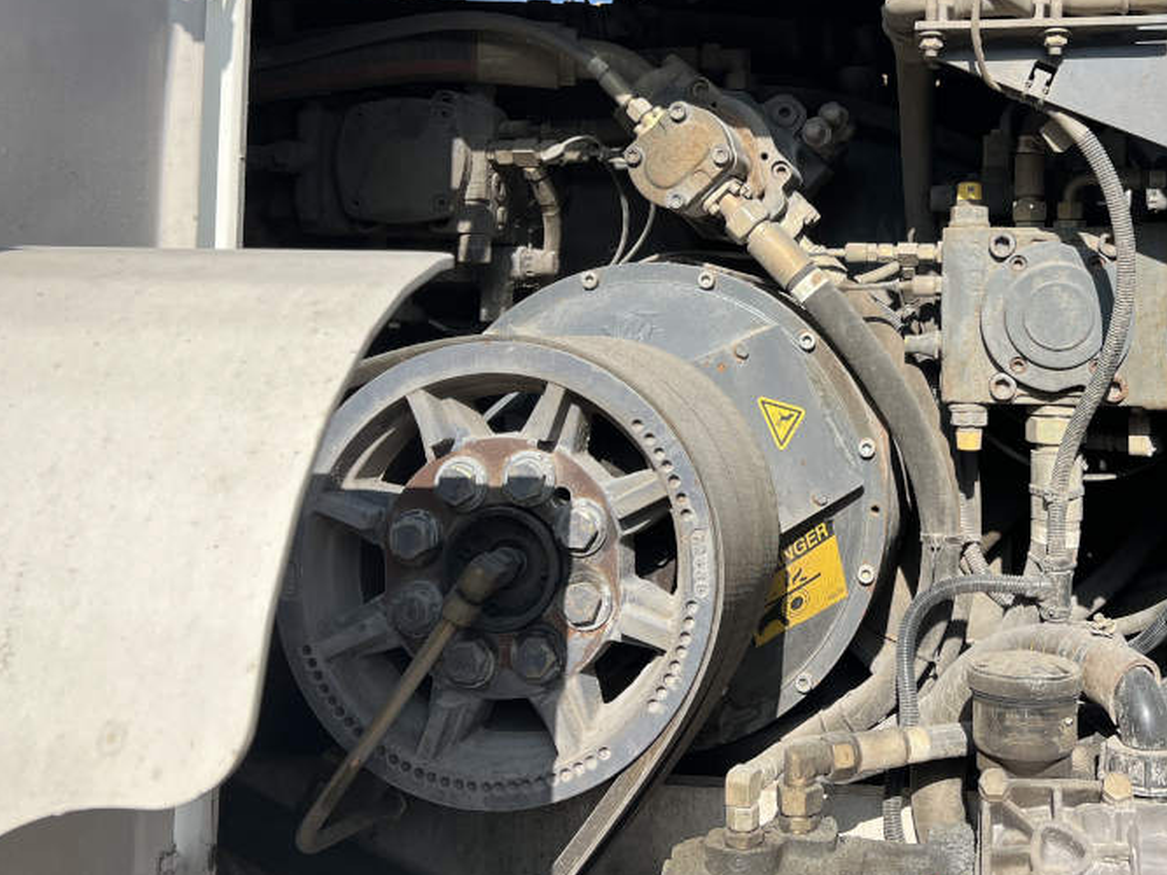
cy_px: 240
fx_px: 1315
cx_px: 828
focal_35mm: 39
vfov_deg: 36.1
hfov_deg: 46.7
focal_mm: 5.7
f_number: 1.5
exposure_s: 1/2404
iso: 50
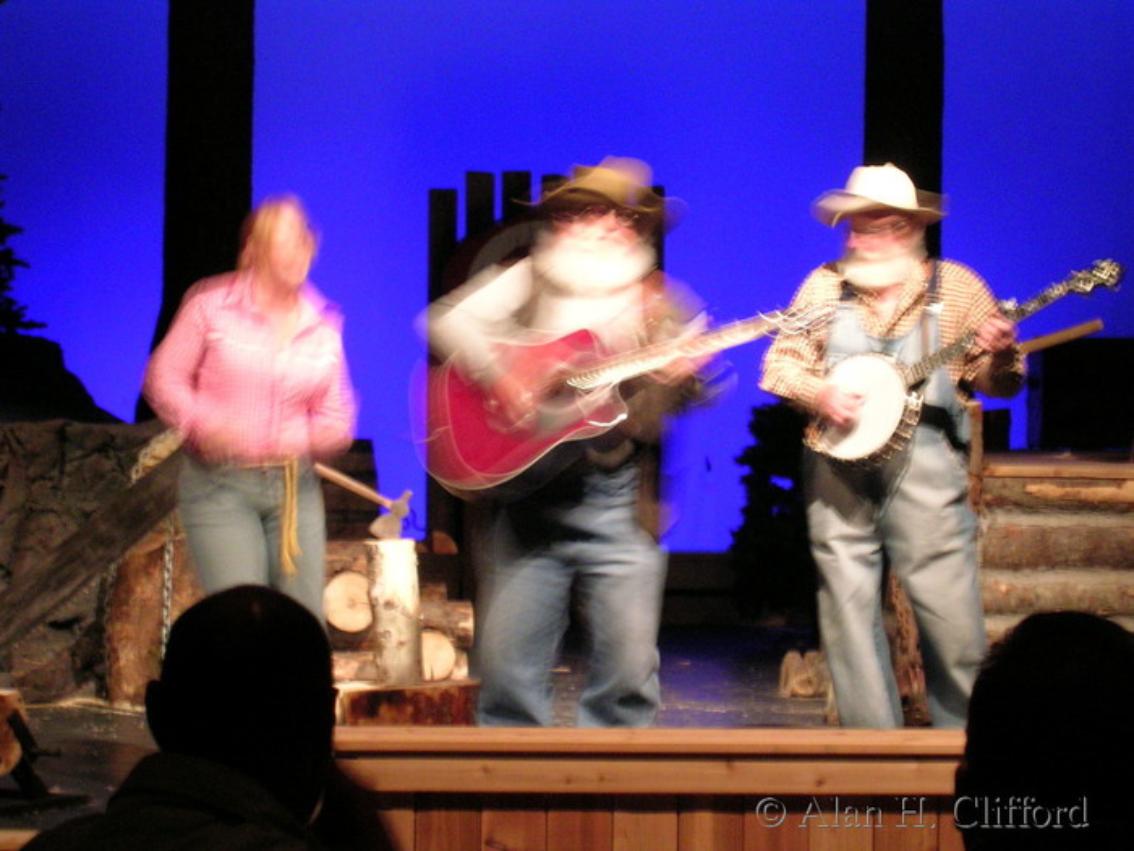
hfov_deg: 18.7
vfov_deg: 14.1
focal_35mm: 105
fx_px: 3440
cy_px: 426
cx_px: 567
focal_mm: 16.2
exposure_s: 1/2.5
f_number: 4.9
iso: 200
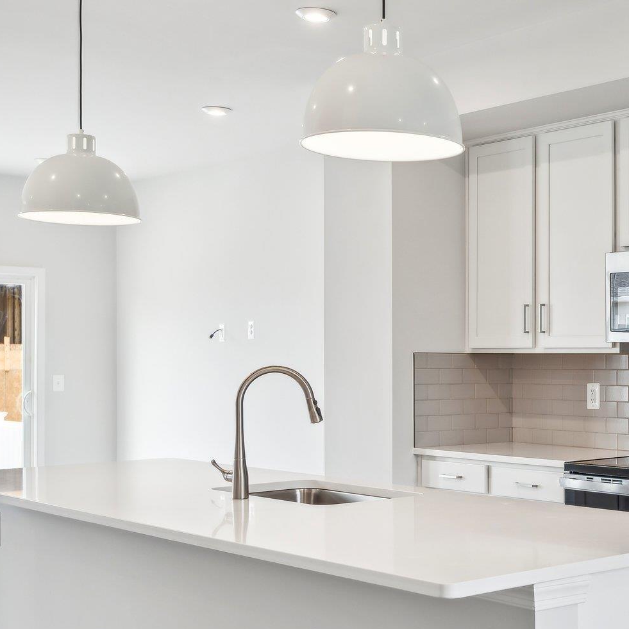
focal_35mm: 55
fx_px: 1131
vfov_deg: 31.0
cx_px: 629
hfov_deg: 29.1
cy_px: 386
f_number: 7.1
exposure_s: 1/15
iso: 160
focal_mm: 31
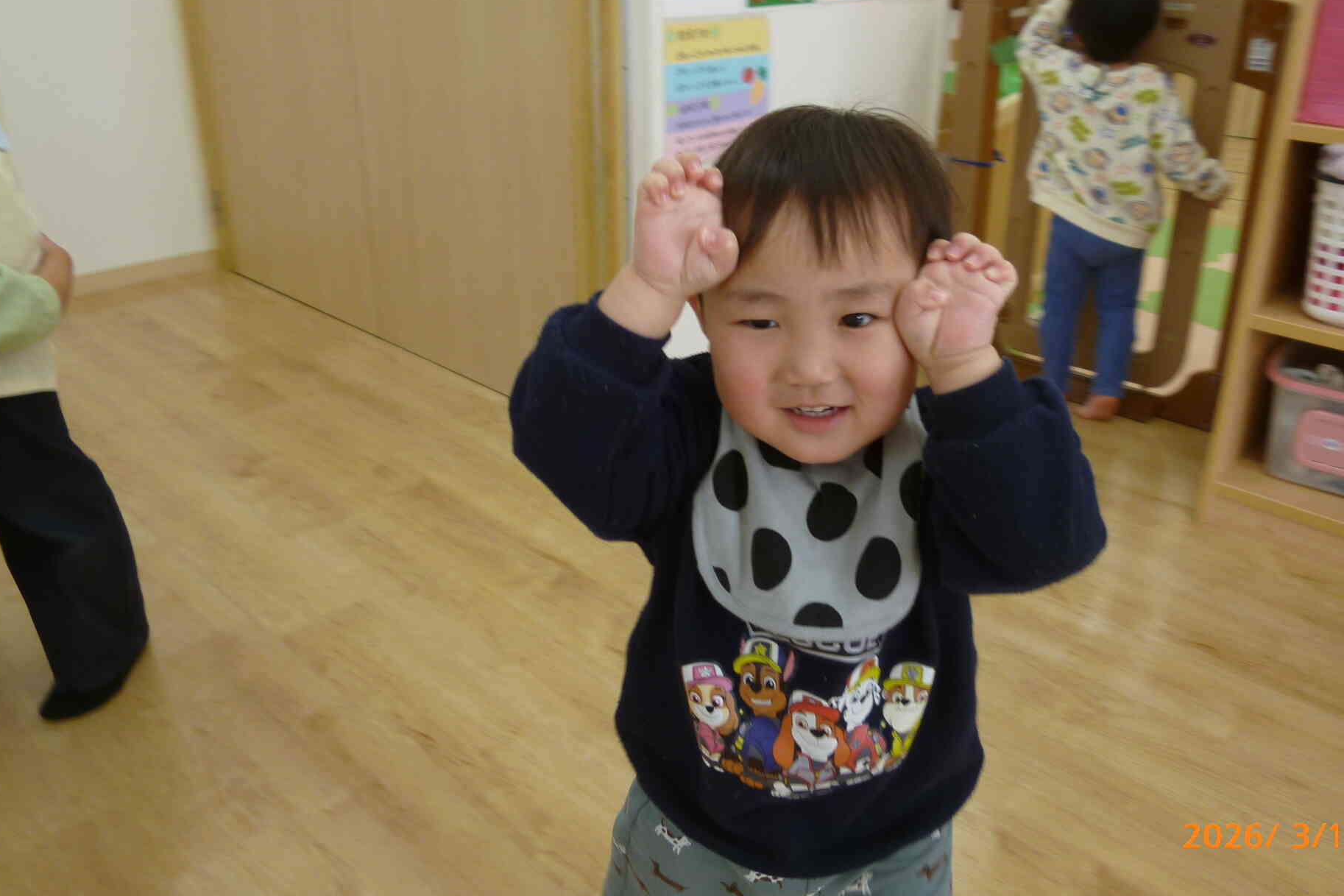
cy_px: 384
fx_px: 1045
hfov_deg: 65.4
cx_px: 708
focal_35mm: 28
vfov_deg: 46.3
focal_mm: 4.3
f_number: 2.5
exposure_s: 1/60
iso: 100
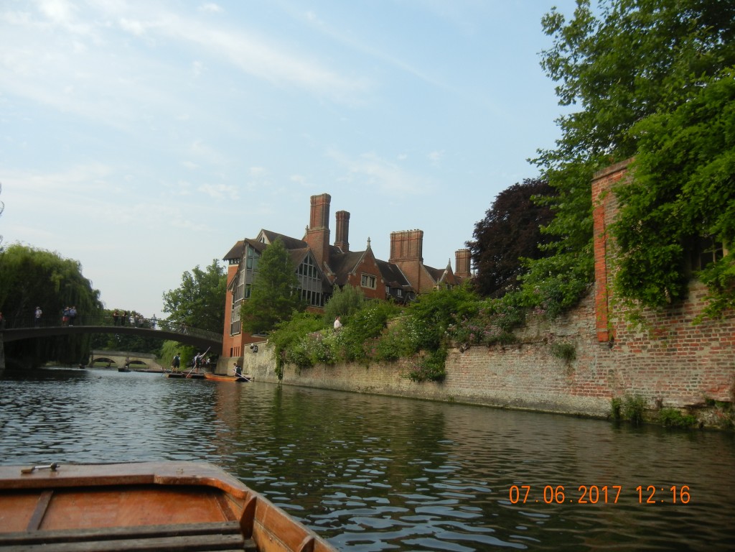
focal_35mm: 30
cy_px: 276
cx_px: 368
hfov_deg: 60.0
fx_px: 637
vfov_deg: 46.8
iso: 160
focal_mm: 5.4
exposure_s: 1/747
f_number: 3.5
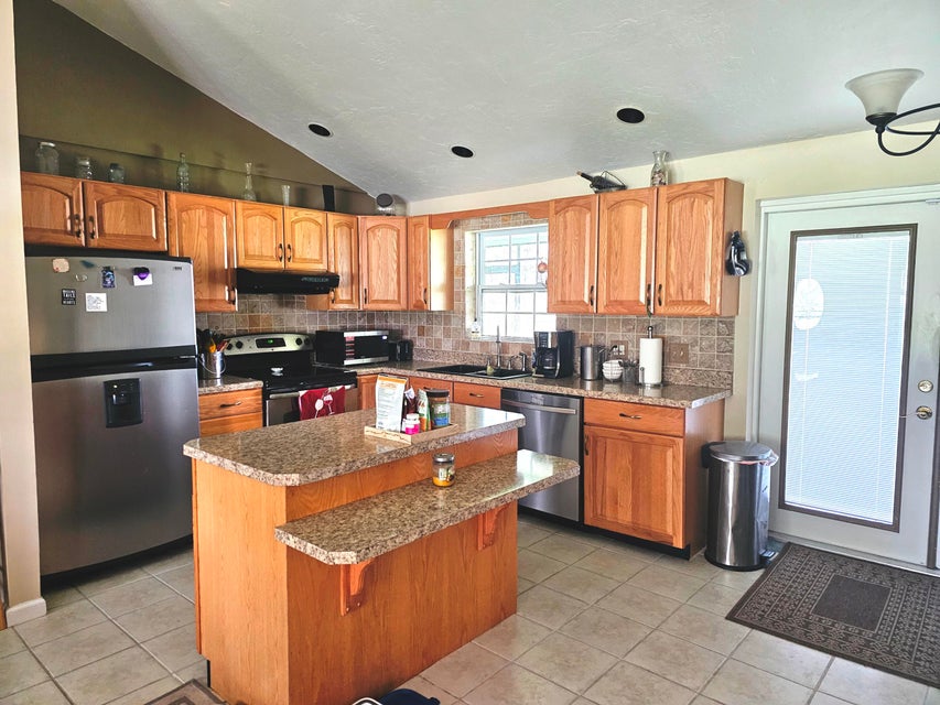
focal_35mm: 23
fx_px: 625
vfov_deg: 58.9
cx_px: 470
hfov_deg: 73.9
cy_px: 352
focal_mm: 6.3
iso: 1000
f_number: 1.7
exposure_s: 1/120
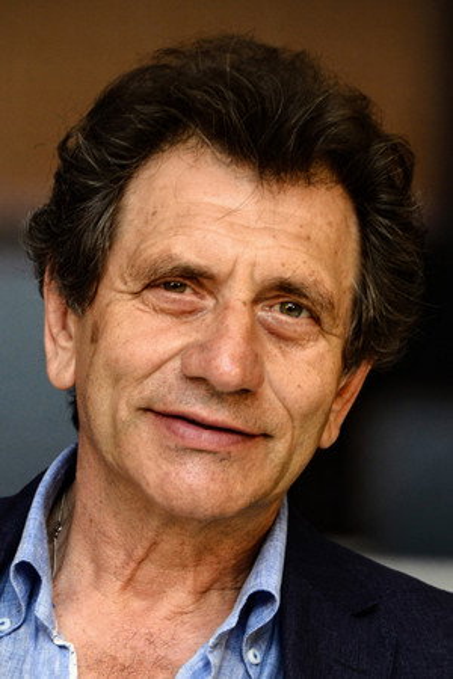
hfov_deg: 7.0
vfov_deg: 10.5
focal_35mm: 195
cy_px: 340
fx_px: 3680
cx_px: 226
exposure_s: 1/250
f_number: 6.7
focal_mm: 130
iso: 900
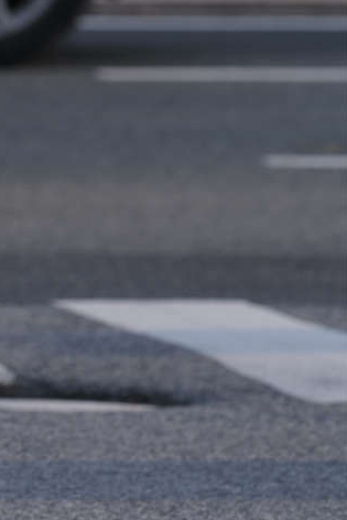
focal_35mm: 763
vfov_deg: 2.7
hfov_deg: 1.8
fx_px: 11023
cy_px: 55
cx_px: -312
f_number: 5
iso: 140
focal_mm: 200
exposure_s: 1/640
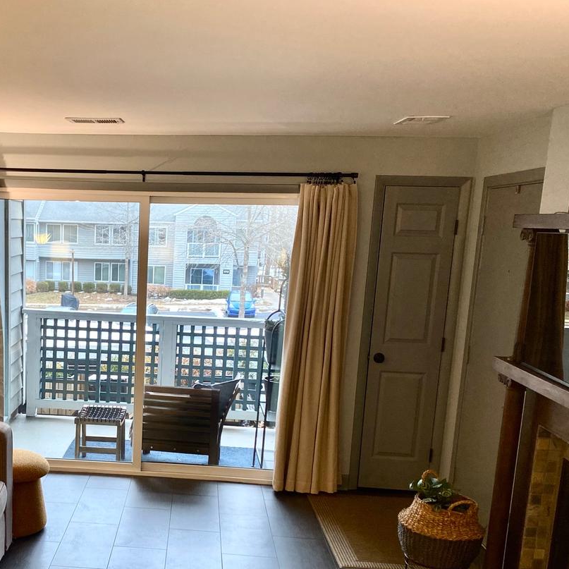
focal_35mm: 41
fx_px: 762
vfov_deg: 40.4
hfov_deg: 39.4
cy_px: 380
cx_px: 120
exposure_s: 1/120
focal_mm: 4.25
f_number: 1.8
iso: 125
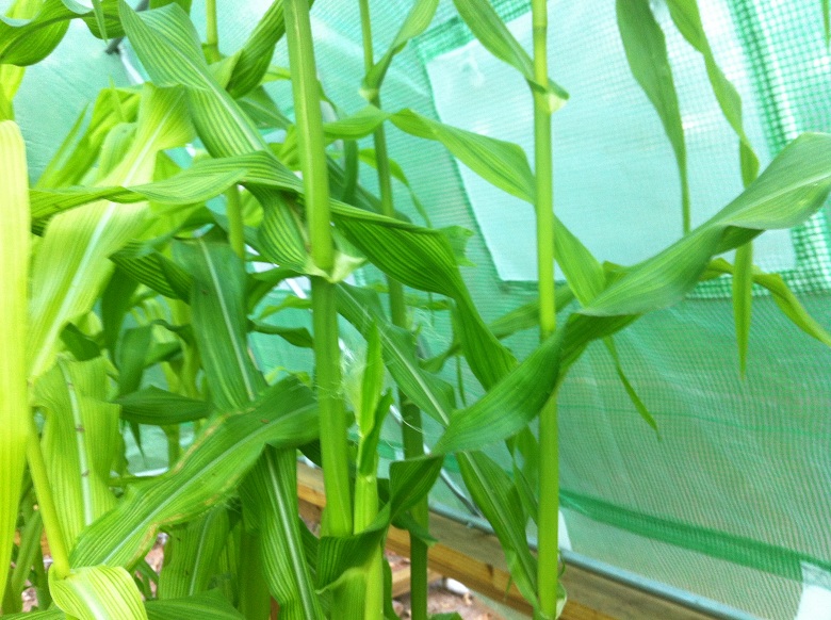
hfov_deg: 52.7
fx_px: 839
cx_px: 416
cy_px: 310
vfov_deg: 40.6
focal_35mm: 35
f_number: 2.8
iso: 80
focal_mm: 3.85
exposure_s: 1/17
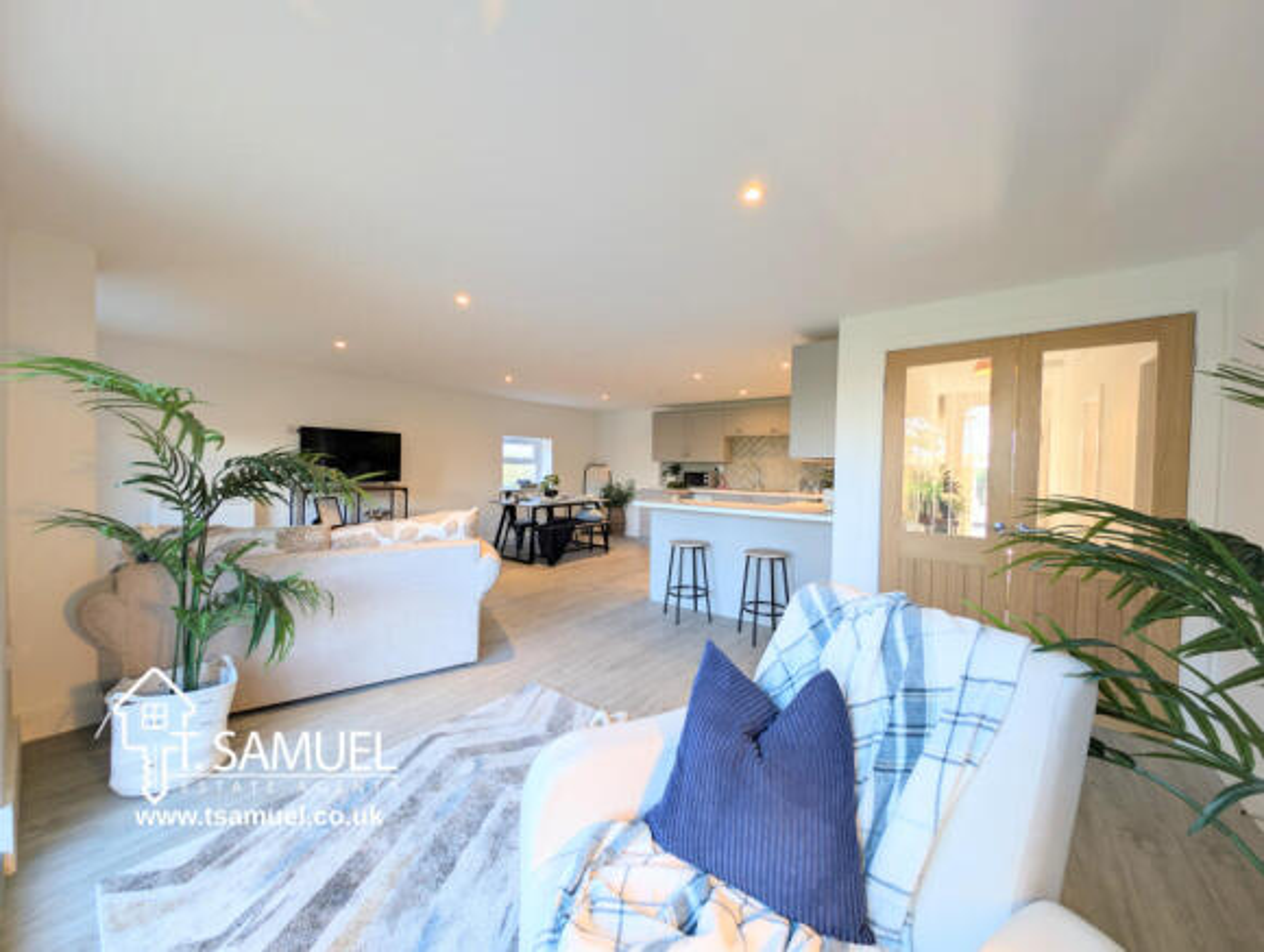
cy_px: 476
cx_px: 632
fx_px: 439
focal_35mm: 12
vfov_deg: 94.7
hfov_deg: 110.4
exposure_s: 1/52.2
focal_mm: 2.23
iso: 40
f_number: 1.95
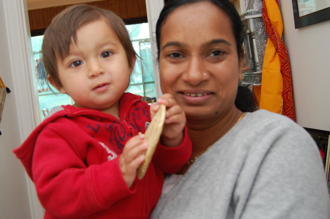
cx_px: 131
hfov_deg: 45.2
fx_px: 394
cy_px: 101
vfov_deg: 31.1
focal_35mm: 43
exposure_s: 1/60
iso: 400
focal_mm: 22
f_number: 4
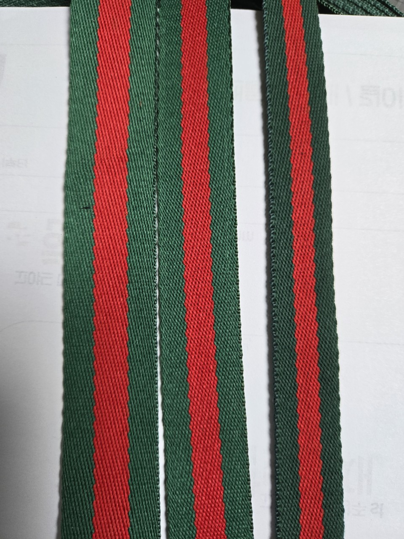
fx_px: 358
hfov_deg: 58.9
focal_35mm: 23
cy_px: 270
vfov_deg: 73.9
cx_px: 202
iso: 125
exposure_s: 1/120
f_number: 1.8
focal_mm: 5.4
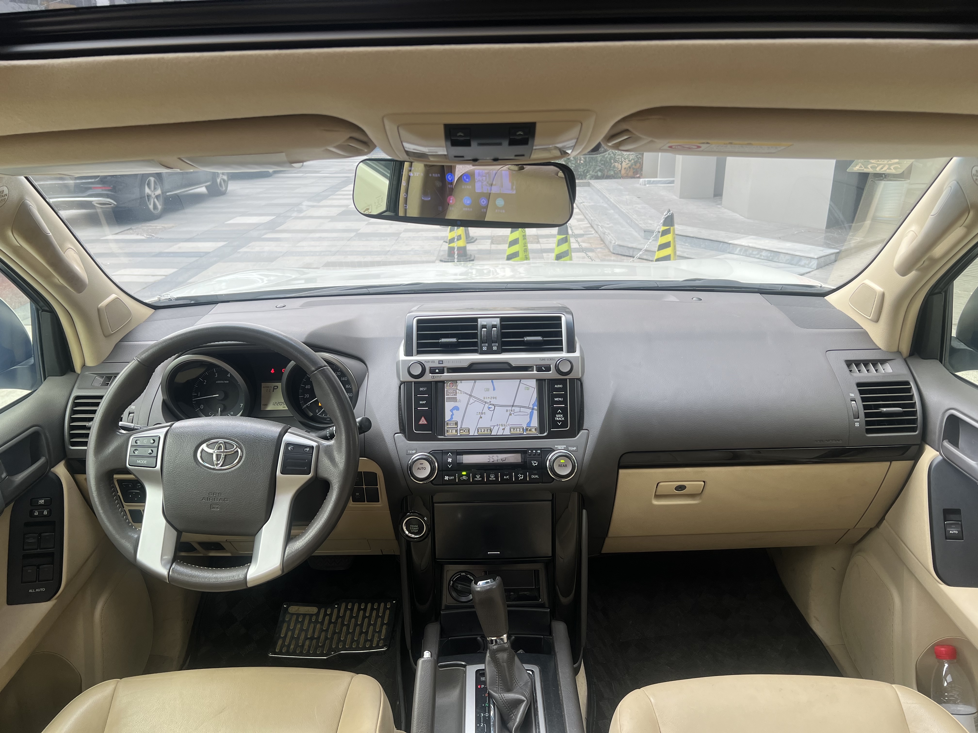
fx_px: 735
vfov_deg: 53.1
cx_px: 489
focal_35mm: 26
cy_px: 366
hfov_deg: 67.3
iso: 40
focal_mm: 5.7
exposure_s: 1/151
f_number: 1.5
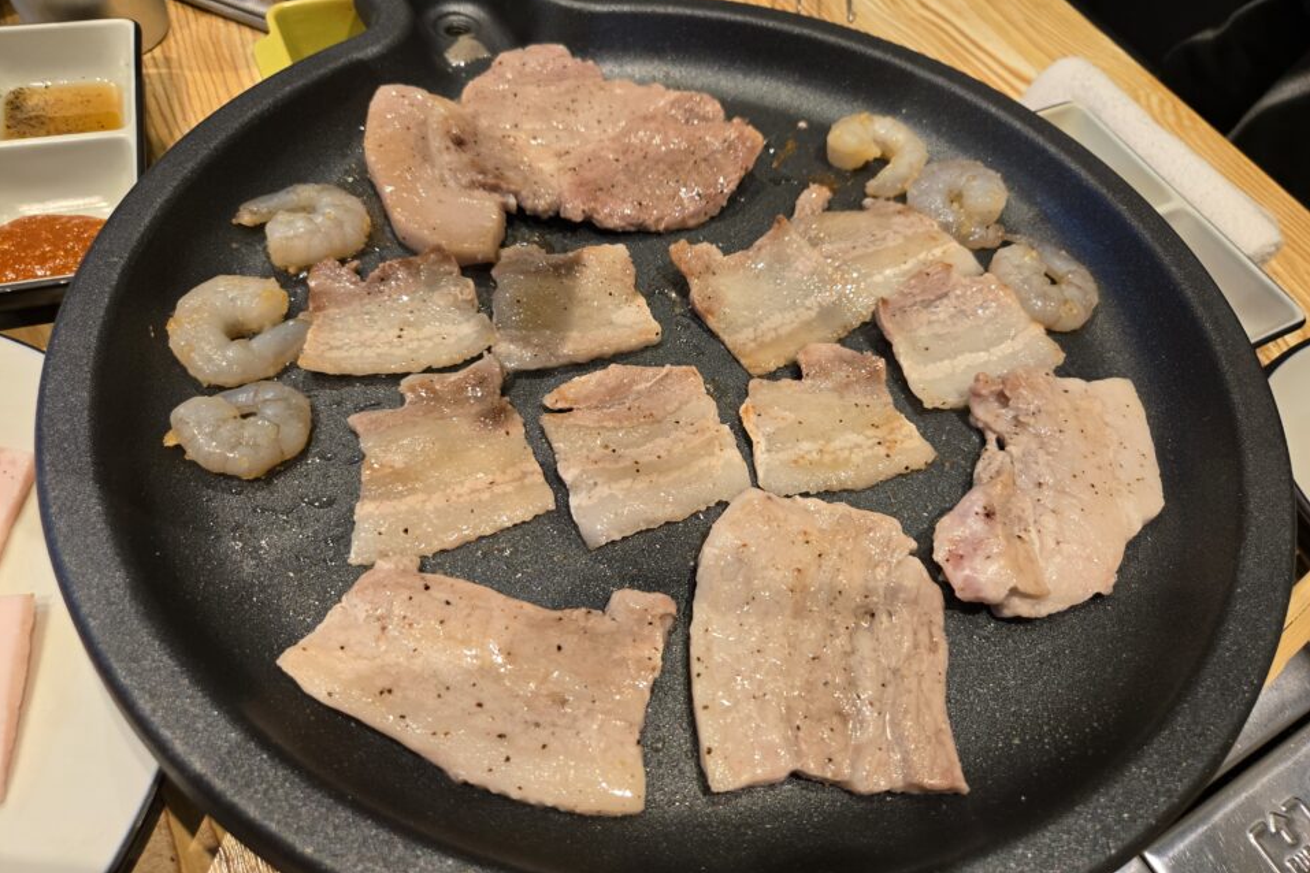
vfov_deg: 53.1
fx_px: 873
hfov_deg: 73.7
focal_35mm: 24
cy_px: 405
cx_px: 654
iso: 125
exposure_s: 1/100
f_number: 1.8
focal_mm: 5.4
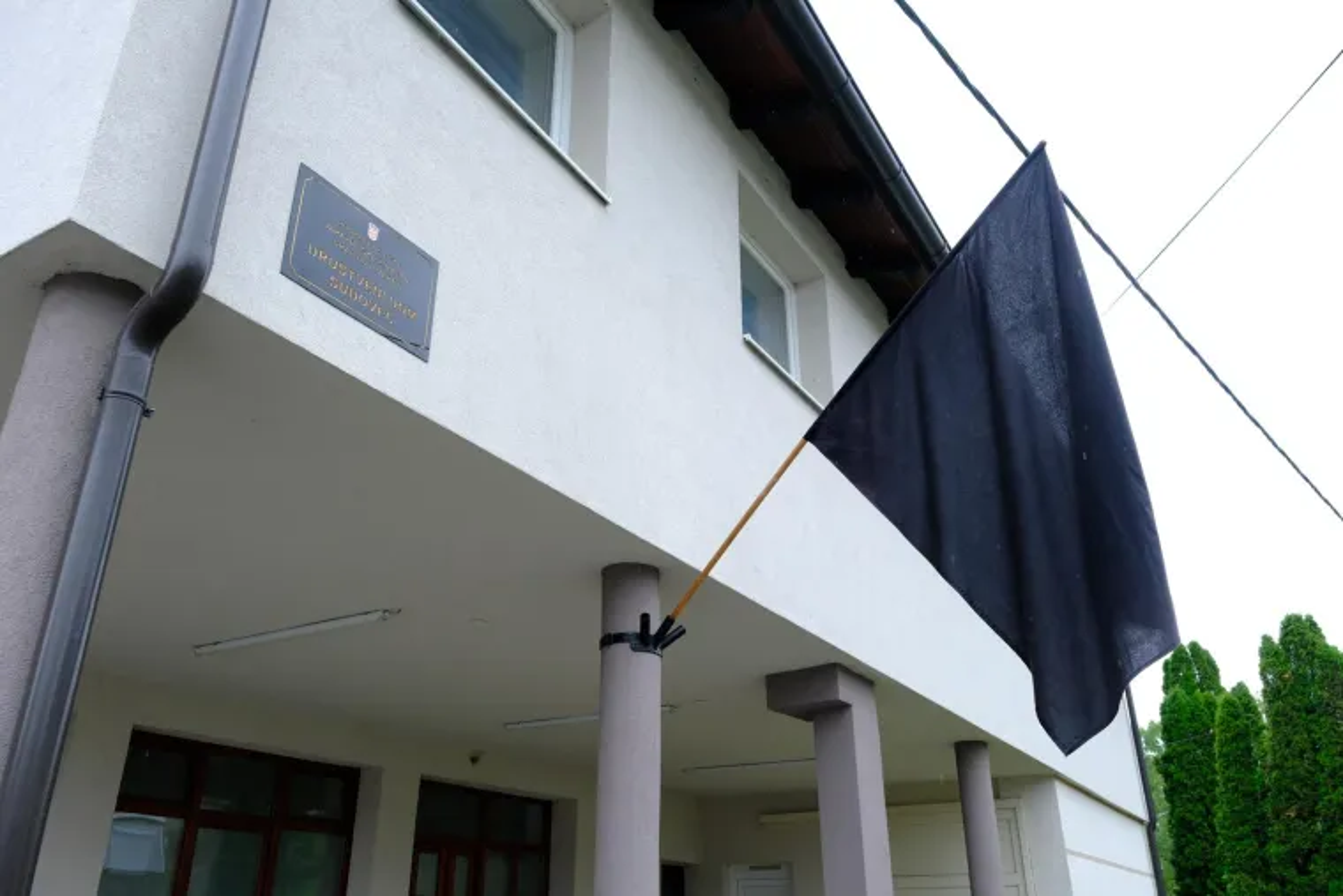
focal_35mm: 26
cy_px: 448
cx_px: 672
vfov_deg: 49.6
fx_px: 970
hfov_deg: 69.4
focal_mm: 17.6
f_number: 4
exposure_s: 1/400
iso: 1000
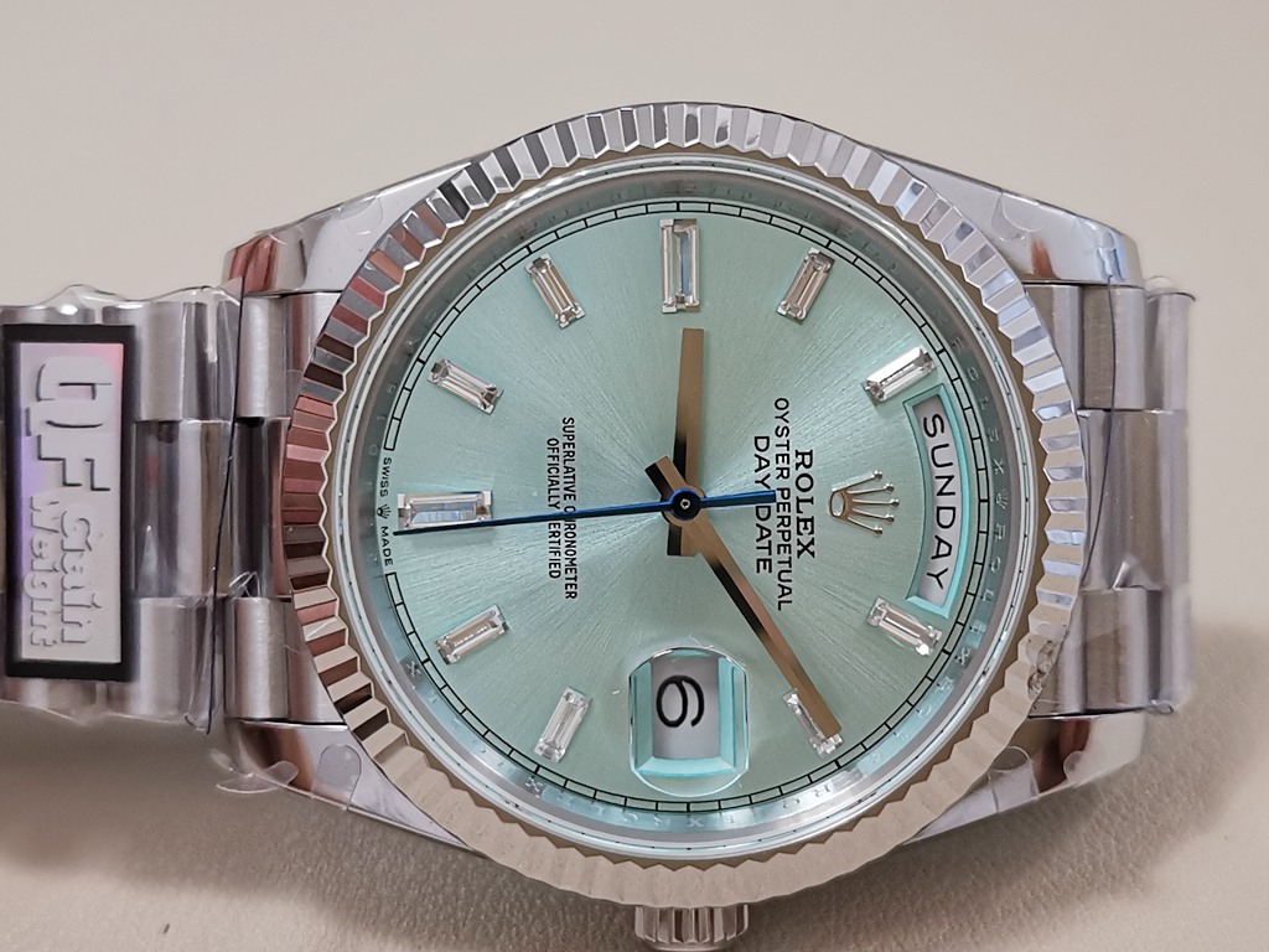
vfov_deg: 27.0
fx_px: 1980
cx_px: 634
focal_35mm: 54
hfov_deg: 35.5
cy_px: 476
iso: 200
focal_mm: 4.75
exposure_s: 1/100
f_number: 1.8
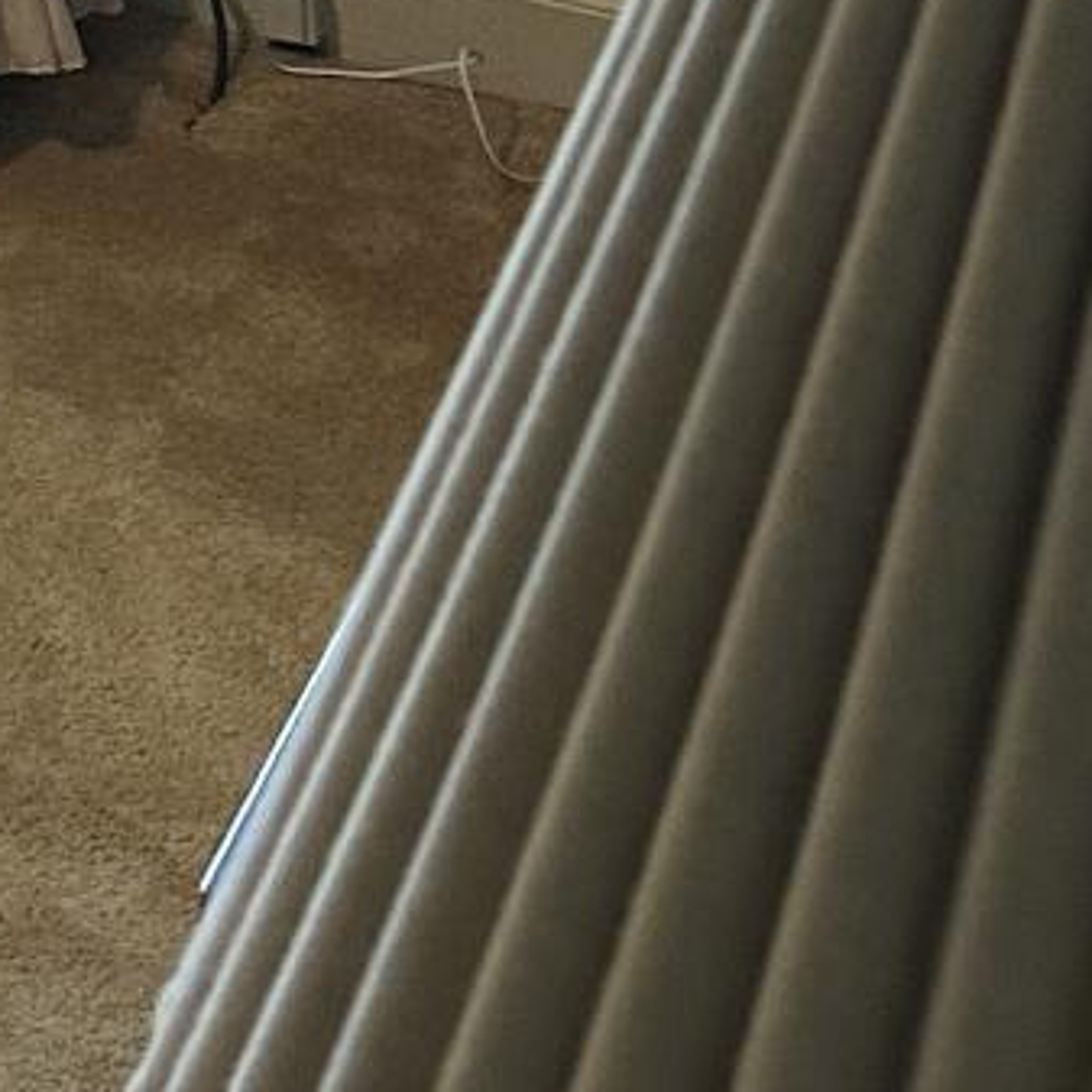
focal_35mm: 126
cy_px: -1941
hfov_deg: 12.2
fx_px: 4497
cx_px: -1137
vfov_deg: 10.7
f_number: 1.78
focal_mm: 6.86
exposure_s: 1/60
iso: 200
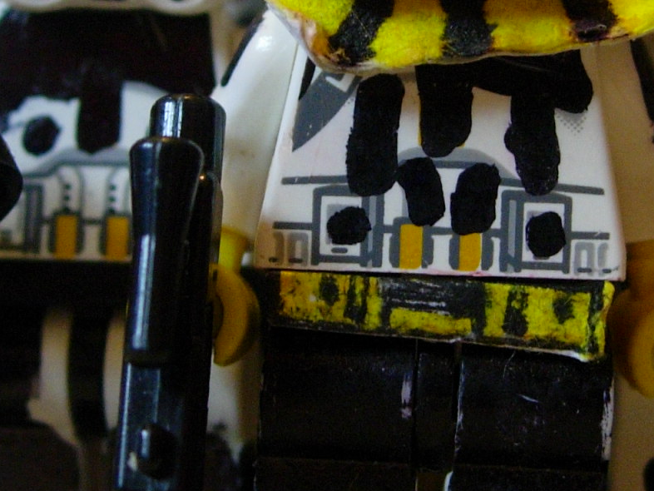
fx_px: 1871
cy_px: 186
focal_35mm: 99
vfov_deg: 14.9
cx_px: 412
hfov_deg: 19.8
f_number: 2.8
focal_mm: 7.8
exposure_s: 1/9.2
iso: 200
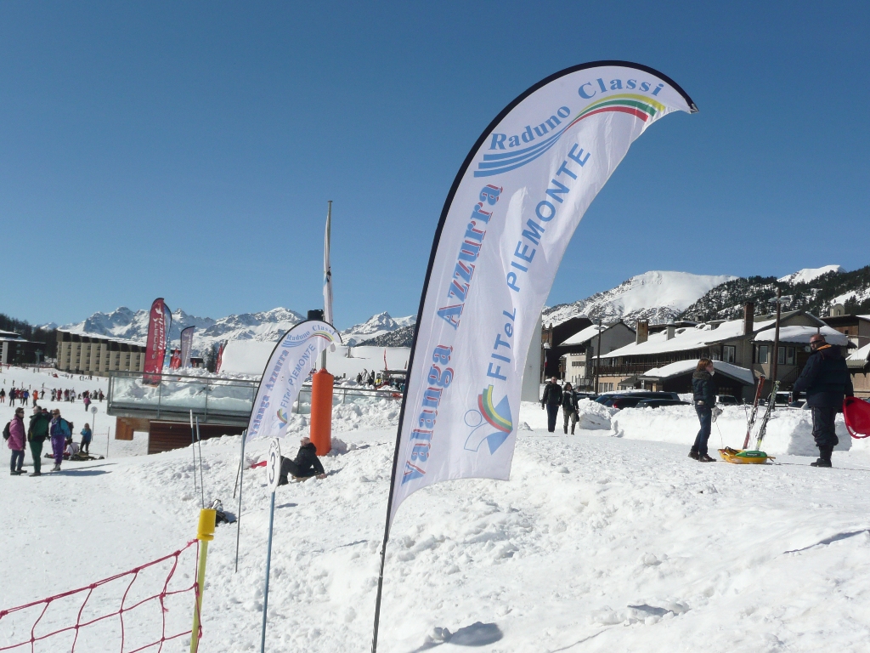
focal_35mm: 43
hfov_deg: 43.9
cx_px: 435
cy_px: 326
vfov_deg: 33.6
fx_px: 1081
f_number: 10
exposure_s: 1/500
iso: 100
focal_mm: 7
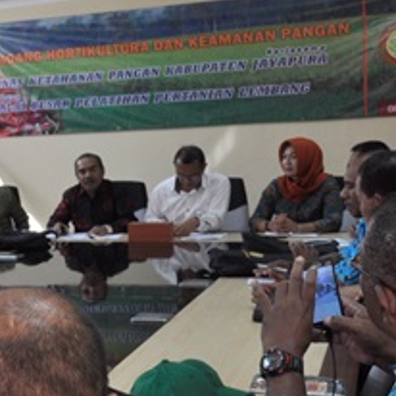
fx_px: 906
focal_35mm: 70
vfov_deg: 24.6
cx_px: -129
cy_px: 239
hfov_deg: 22.0
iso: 400
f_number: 7.1
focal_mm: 18
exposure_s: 1/50
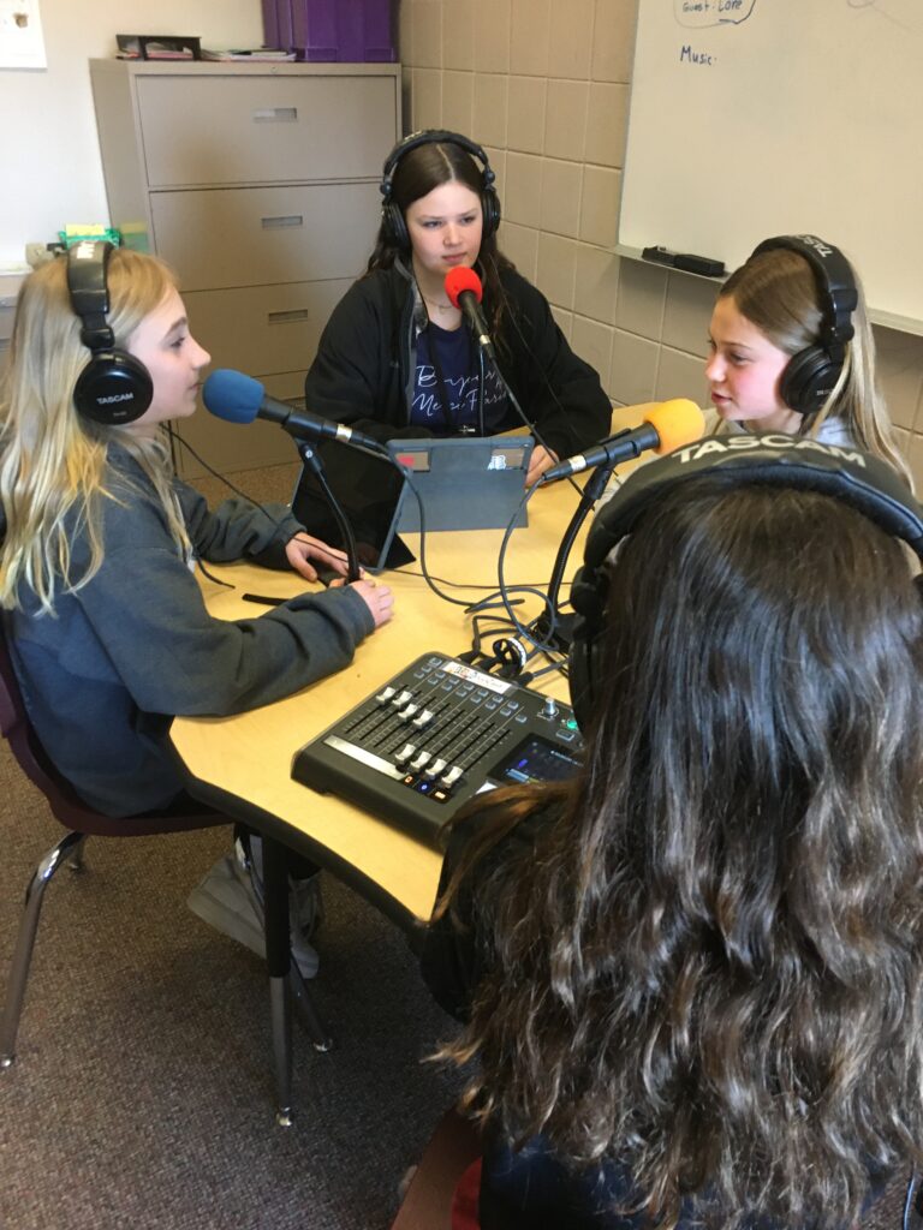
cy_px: 615
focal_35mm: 29
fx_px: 1031
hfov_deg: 48.2
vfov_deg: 61.7
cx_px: 462
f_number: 2.2
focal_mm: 4.15
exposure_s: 1/30
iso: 200
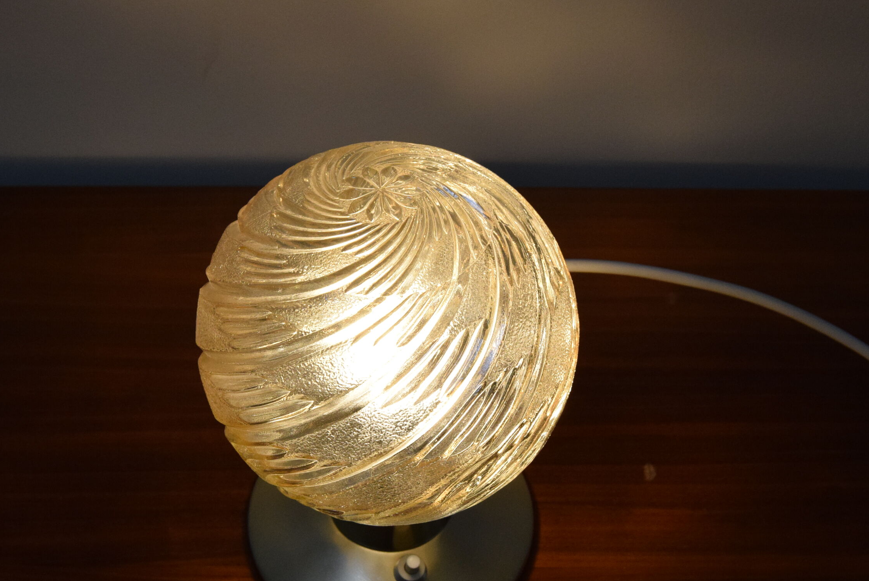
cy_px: 362
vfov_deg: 28.0
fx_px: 1160
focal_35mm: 48
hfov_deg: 41.0
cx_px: 391
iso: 1600
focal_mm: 24
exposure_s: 1/250
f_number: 8
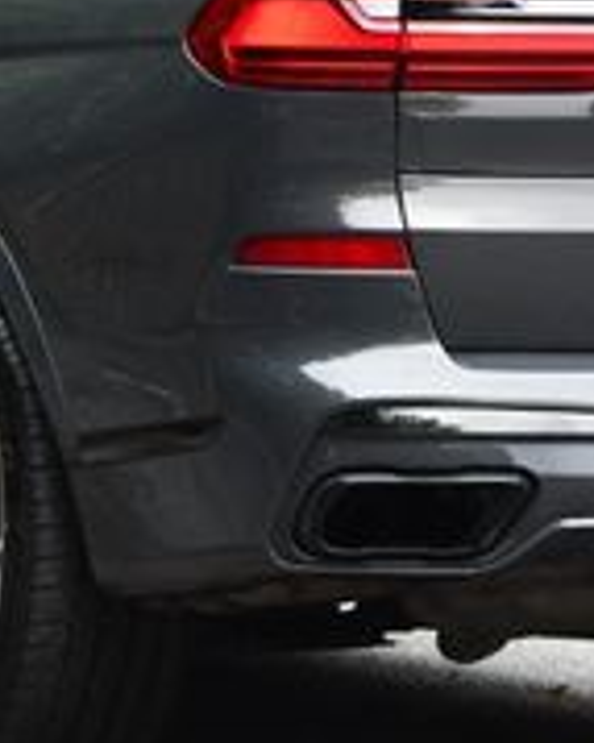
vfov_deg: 4.1
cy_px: -21
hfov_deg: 3.2
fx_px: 10469
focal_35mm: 476
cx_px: 262
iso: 360
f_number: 5.6
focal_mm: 95
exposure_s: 1/250
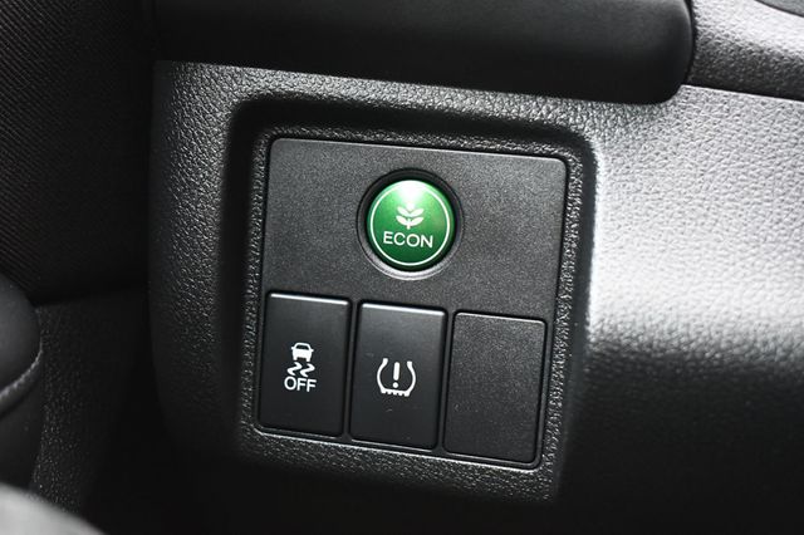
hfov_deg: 41.1
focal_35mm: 48
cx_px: 402
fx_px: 1071
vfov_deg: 28.0
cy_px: 268
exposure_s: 1/80
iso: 3200
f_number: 4.5
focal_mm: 32
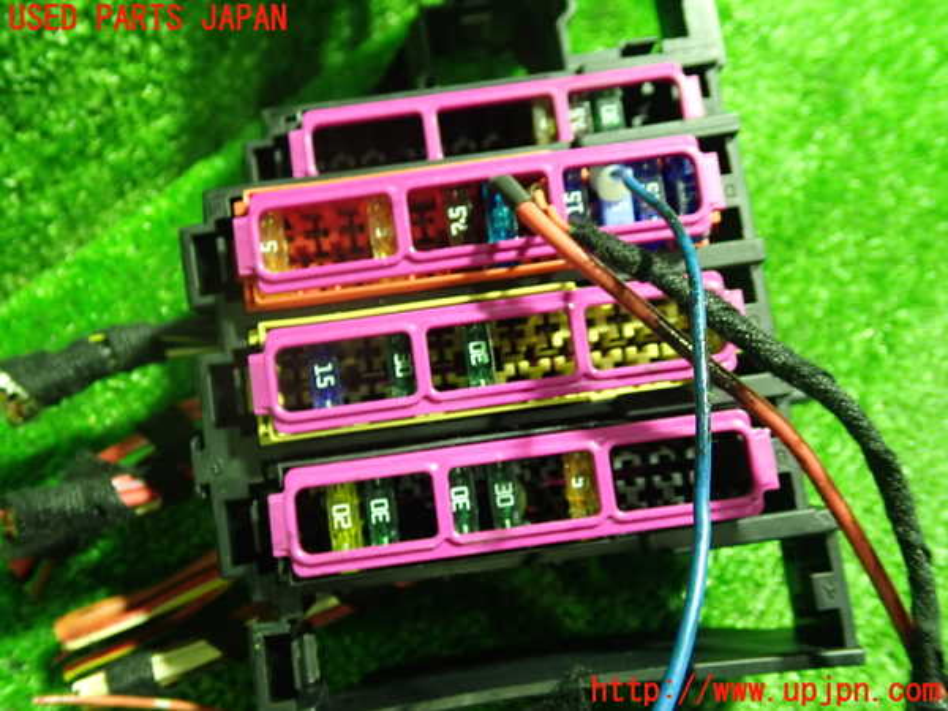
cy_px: 356
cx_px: 474
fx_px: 822
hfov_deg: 60.0
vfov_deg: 46.8
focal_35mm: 30
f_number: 2.3
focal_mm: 5.4
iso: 800
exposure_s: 1/25
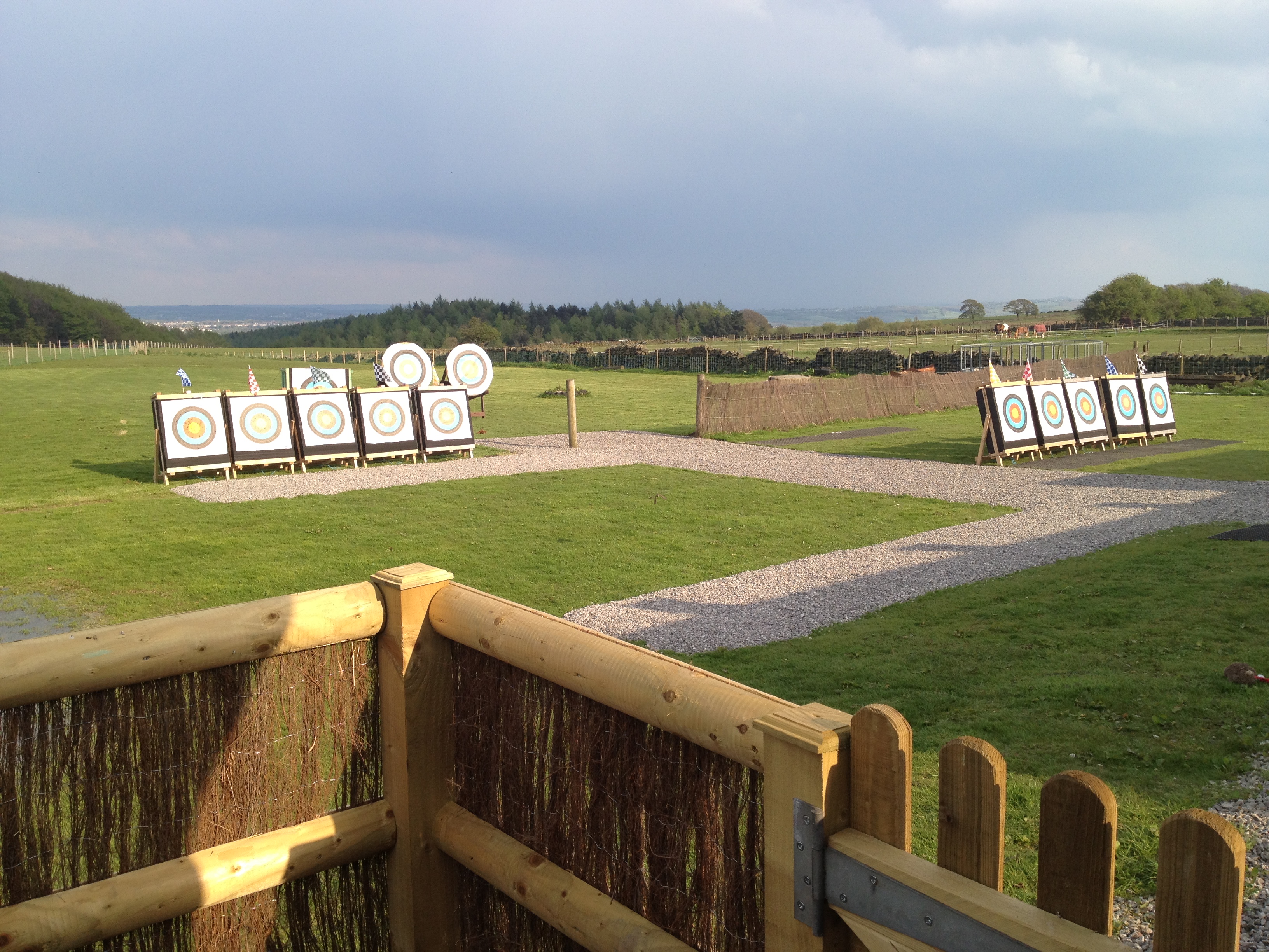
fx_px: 1283
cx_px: 634
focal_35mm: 35
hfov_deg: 52.6
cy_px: 476
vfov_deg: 40.7
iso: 50
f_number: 2.4
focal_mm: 4.28
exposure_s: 1/708
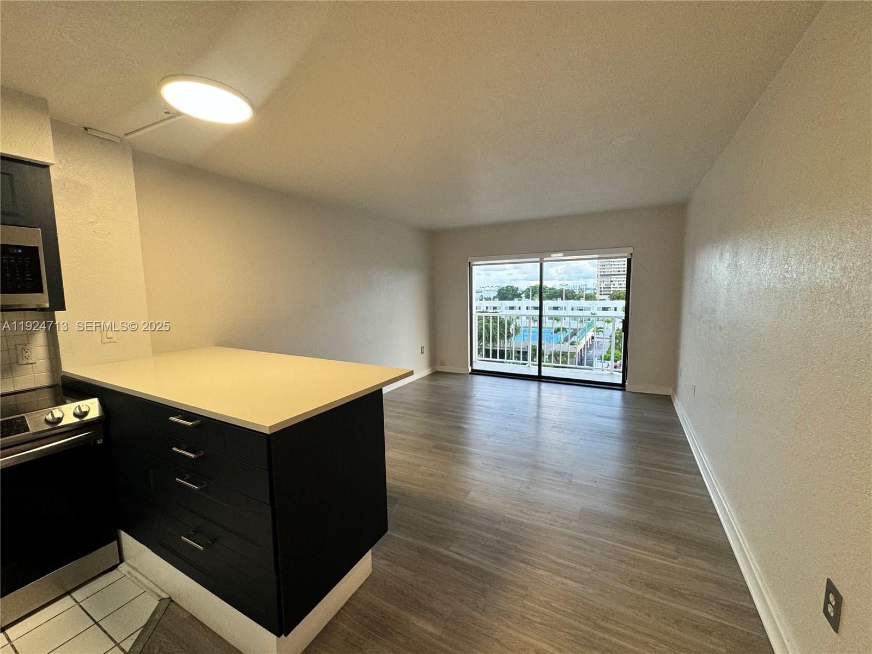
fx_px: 353
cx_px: 436
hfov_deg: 102.1
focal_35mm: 14
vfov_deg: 85.7
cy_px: 327
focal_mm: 2.22
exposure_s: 1/120
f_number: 2.2
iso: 160
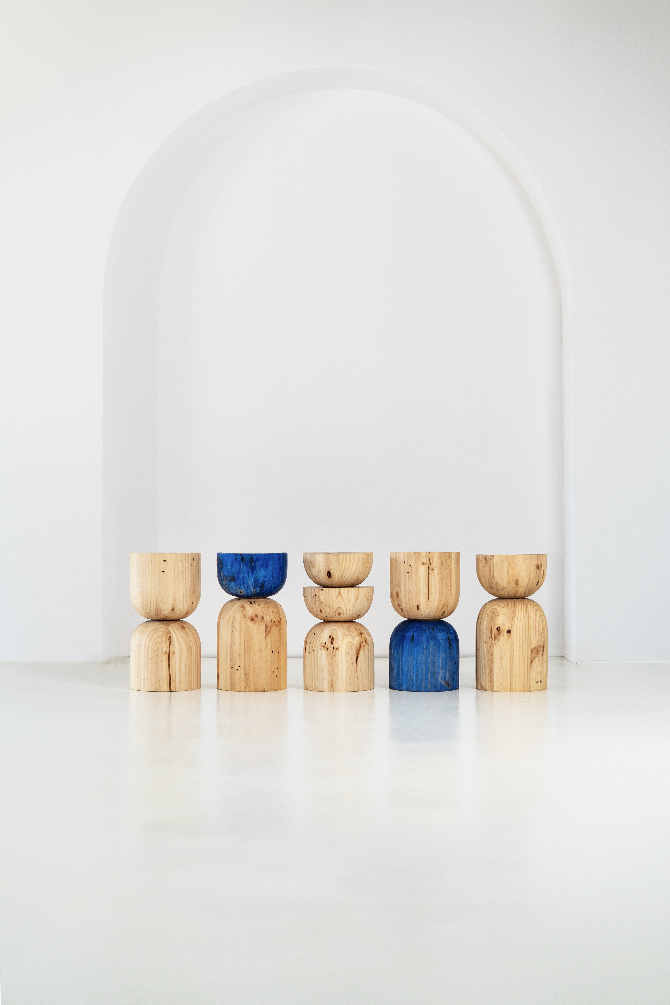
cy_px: 502
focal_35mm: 45
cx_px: 335
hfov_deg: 29.9
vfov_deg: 43.6
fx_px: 1256
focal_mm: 30
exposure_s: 1/250
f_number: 2
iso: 100
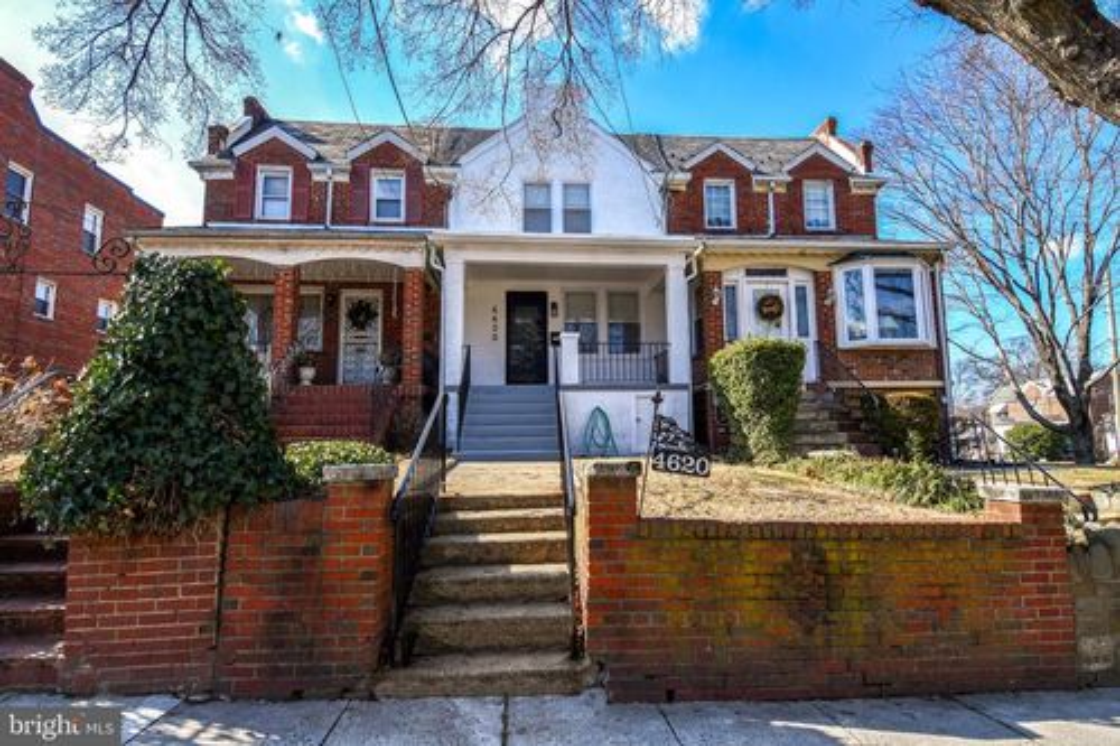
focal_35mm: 18
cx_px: 560
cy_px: 373
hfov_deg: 90.0
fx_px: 560
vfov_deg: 67.3
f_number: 8
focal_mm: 12
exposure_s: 1/250
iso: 180
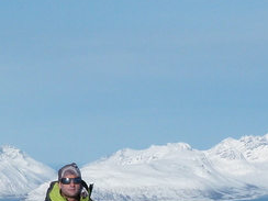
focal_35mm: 181
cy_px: 257
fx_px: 1401
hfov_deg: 10.9
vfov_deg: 8.1
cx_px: 167
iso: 100
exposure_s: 1/1600
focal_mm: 8.3
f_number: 4.5
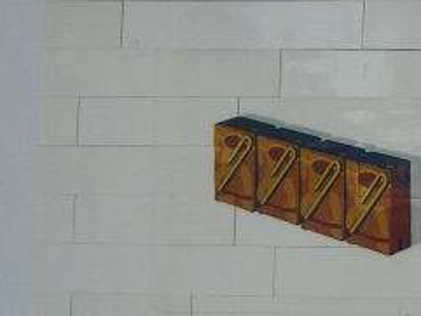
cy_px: 197
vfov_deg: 11.8
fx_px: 1533
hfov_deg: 14.6
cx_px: 634
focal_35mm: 126
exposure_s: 1/250
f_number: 2.7
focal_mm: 6.2
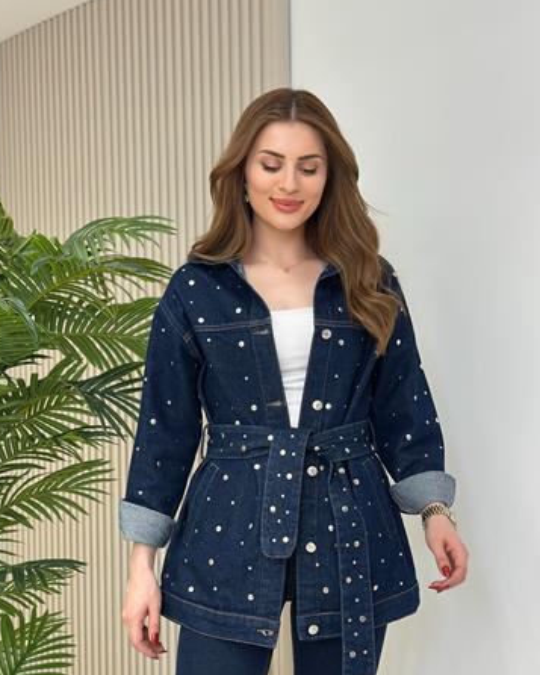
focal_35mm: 56
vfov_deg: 33.5
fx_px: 1118
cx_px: 292
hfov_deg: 27.1
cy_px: 365
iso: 100
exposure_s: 1/172
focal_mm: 6.86
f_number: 1.78
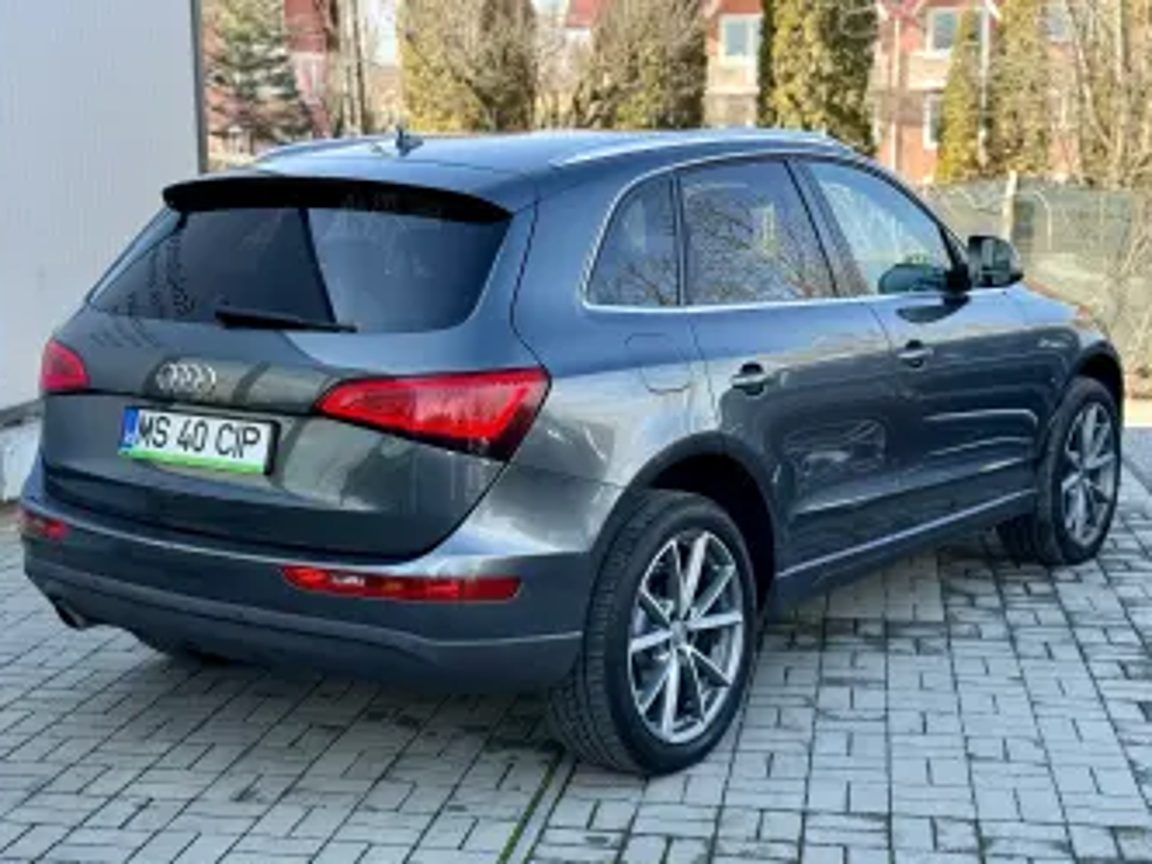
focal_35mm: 52
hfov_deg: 36.8
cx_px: 576
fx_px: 1731
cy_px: 413
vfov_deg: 28.0
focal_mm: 6.76
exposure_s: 1/693
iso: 100
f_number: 1.78
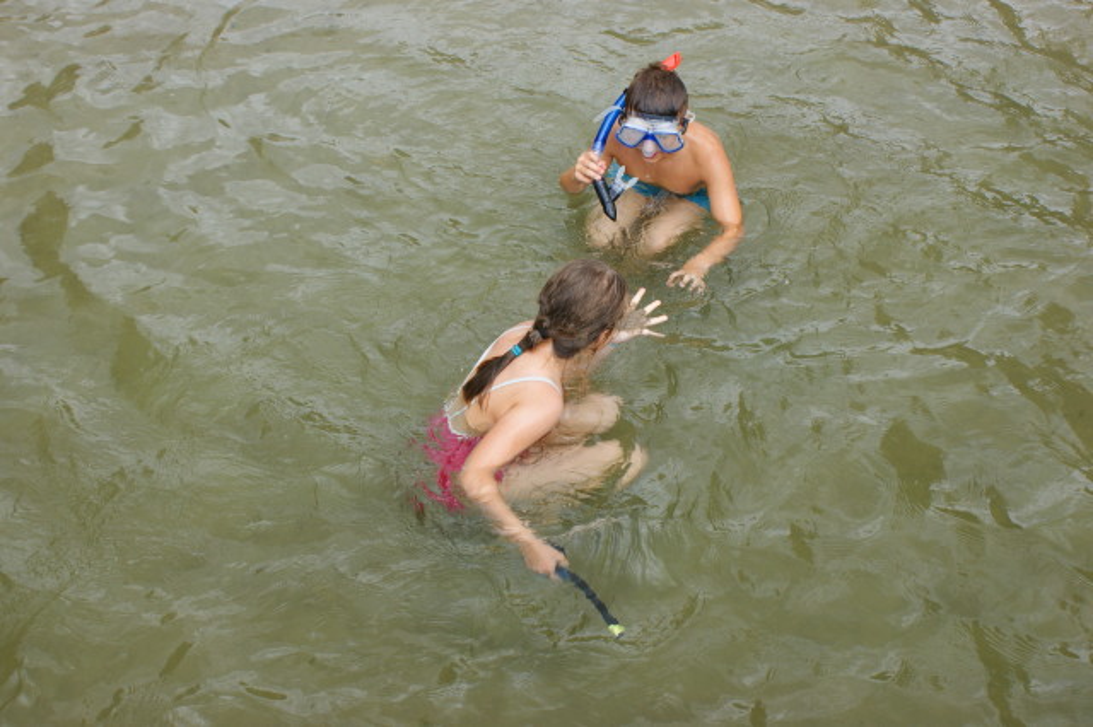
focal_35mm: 52
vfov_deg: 25.7
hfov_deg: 37.9
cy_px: 364
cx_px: 546
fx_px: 1593
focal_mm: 35
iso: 100
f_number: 8
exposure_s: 1/125
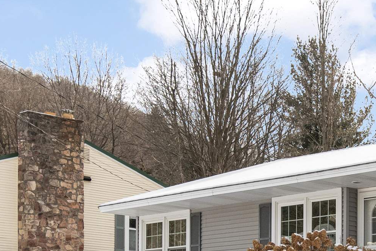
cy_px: 266
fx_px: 877
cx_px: 370
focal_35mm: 84
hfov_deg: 23.3
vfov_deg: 15.9
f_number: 7.1
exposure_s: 1/400
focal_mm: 18
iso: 800
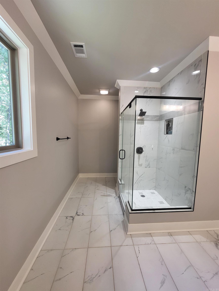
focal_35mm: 13
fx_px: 110
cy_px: 146
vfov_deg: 106.2
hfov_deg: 89.9
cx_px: 110
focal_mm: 1.74
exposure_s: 1/60
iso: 125
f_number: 2.2
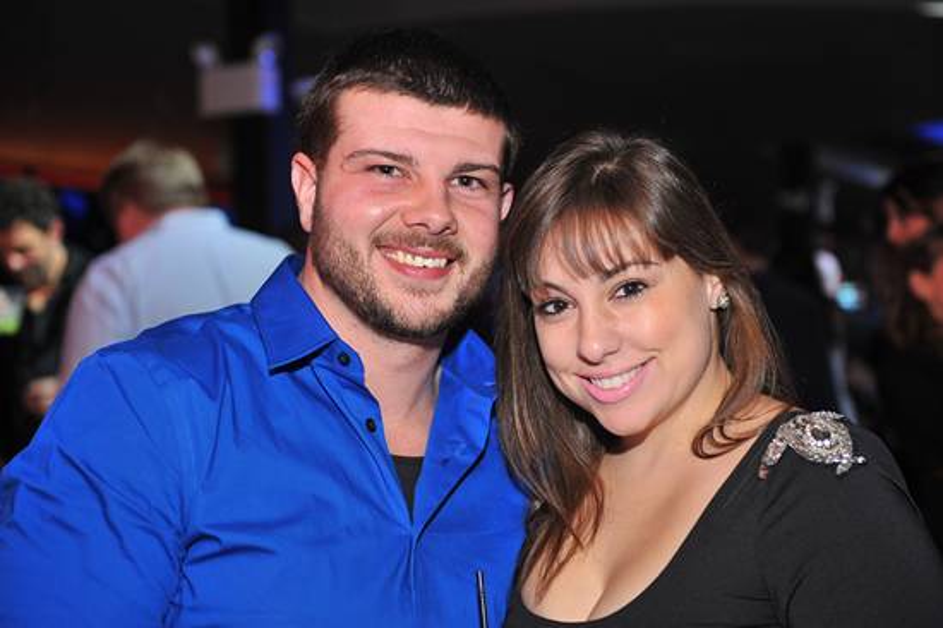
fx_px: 1623
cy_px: 314
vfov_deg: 21.9
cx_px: 472
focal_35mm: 62
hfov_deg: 32.4
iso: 1000
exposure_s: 1/100
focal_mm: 62
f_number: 4
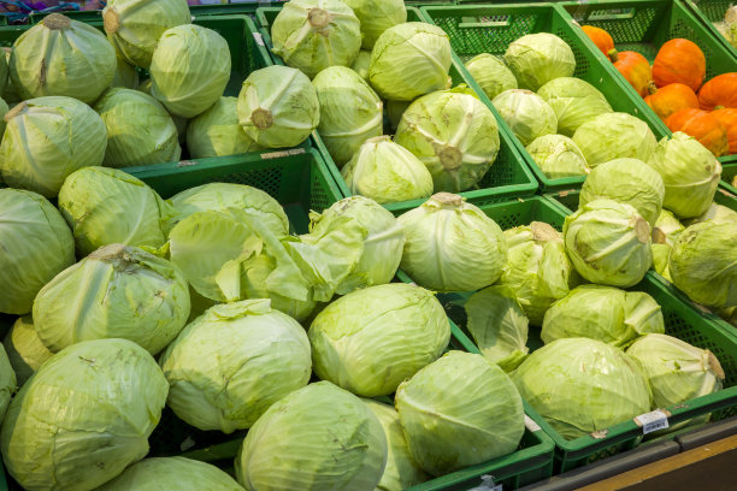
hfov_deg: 48.5
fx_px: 819
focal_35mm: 40
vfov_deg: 33.4
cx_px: 368
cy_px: 246
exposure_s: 1/40
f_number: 6.3
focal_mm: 26
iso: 500
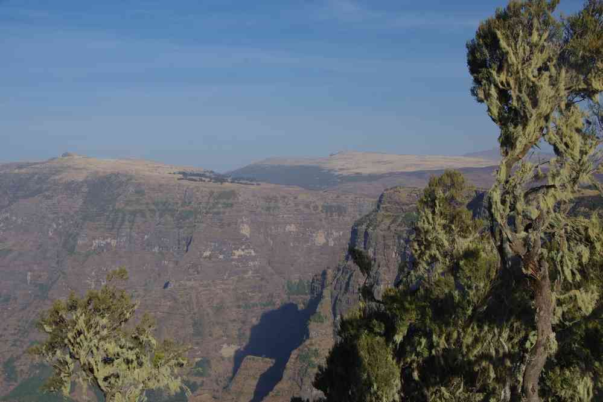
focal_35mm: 58
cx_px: 302
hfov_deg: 34.4
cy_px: 201
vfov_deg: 23.3
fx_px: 975
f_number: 13
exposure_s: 1/40
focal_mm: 38.8
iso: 100
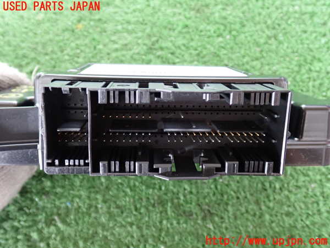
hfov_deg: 51.4
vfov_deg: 39.7
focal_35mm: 36
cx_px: 165
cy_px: 124
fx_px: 343
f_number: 2.5
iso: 800
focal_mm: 6.37
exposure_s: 1/15
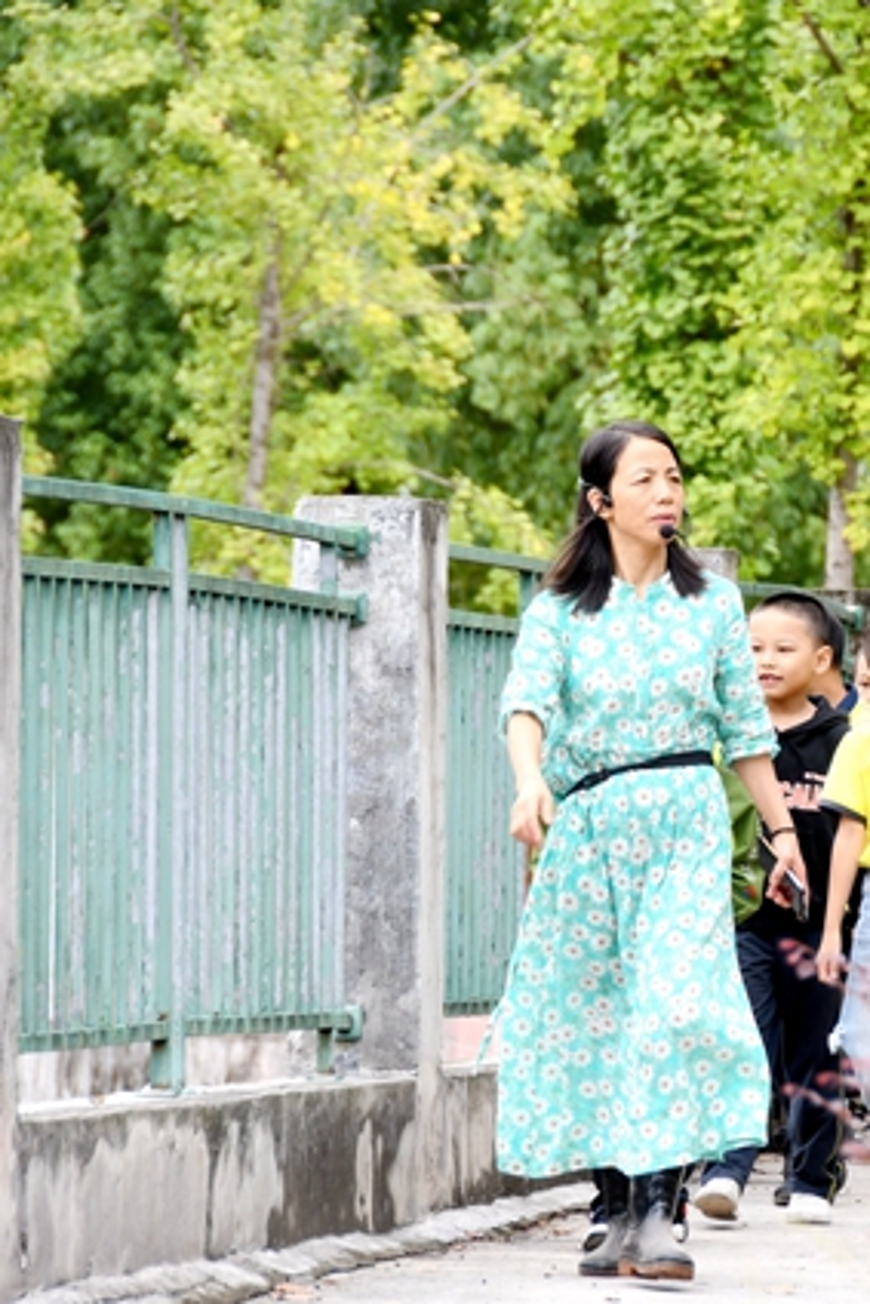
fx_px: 11046
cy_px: 650
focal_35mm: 305
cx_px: 781
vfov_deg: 6.8
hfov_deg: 4.5
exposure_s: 1/250
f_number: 5.6
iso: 400
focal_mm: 135
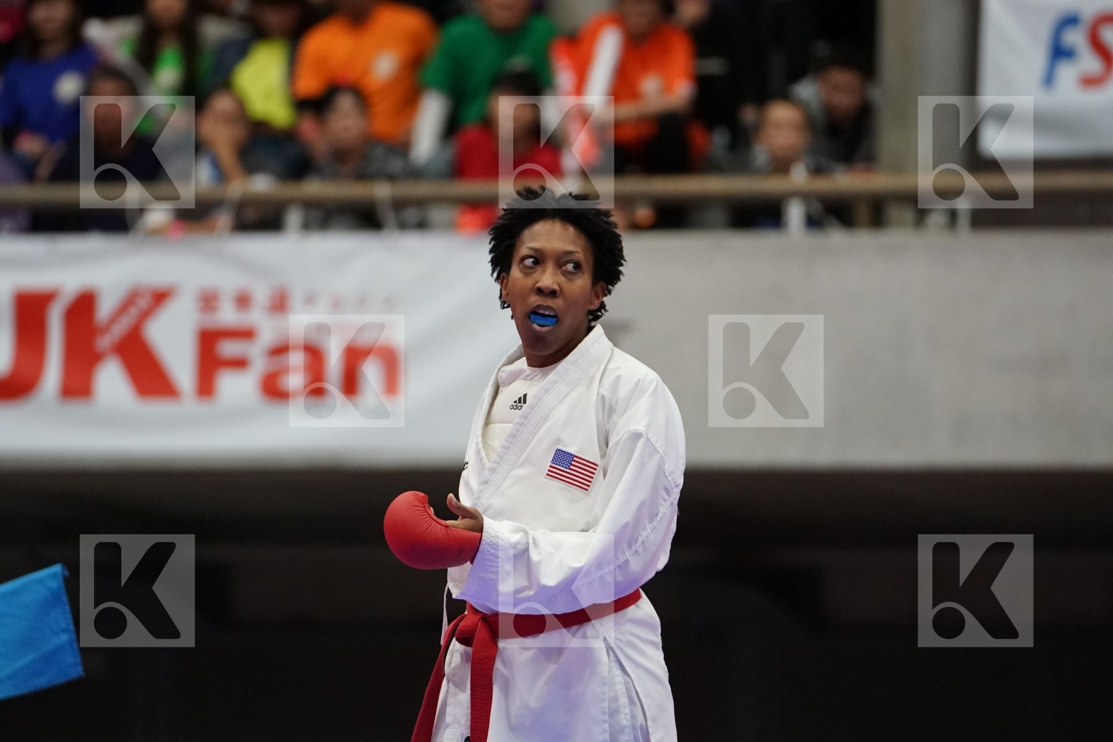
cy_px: 371
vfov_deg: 4.9
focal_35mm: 279
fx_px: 8625
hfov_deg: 7.4
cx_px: 556
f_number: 2.8
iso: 4000
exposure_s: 1/1000
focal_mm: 186
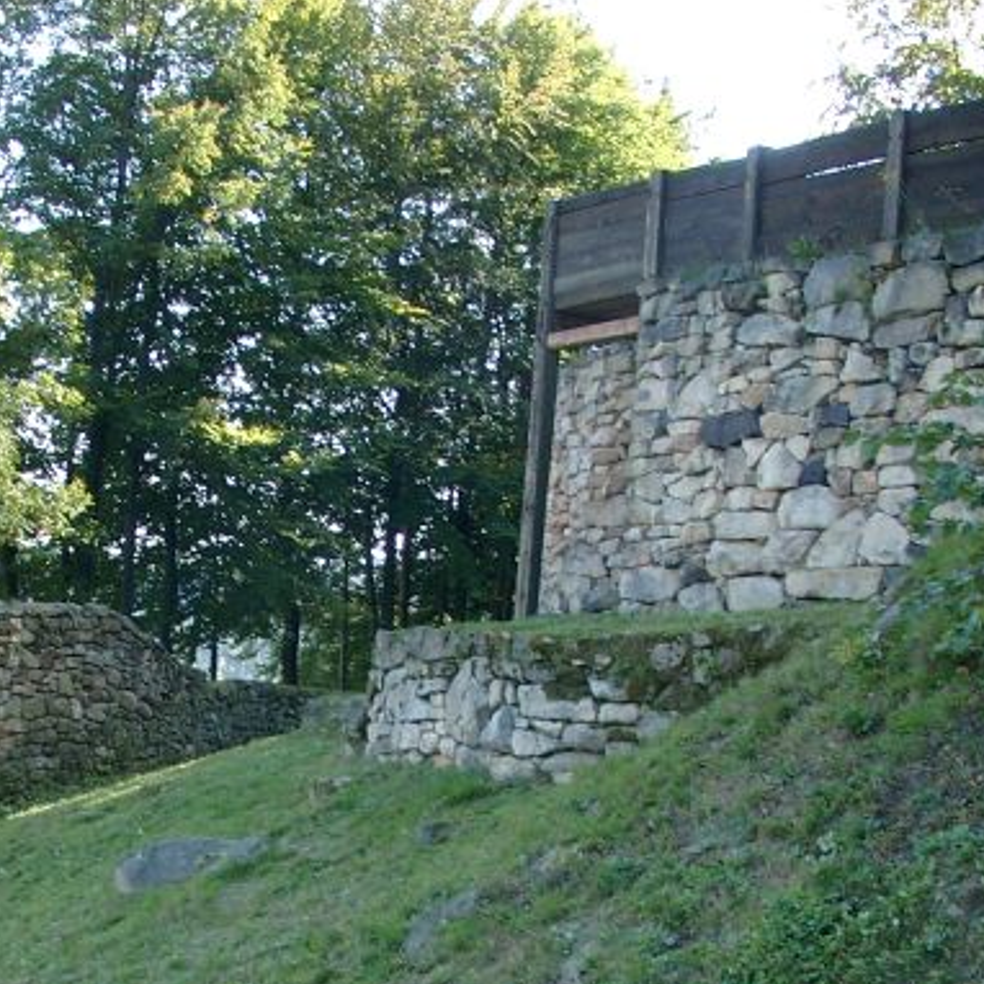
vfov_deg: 27.2
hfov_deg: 27.0
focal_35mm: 63
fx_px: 2026
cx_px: 268
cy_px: 641
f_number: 4
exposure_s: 1/88.1
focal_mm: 7.13
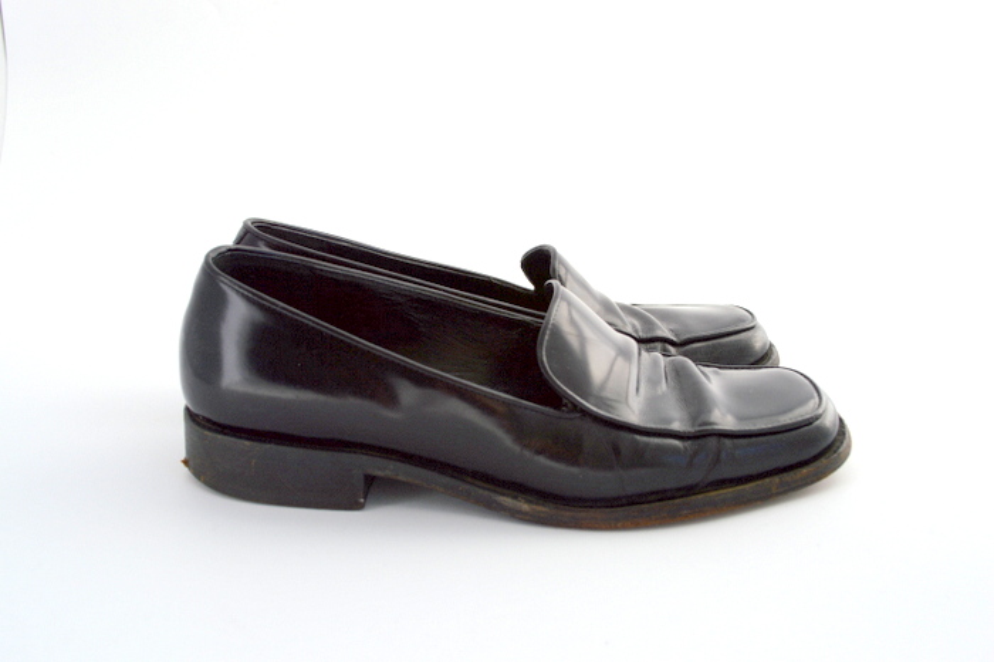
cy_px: 331
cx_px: 497
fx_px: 993
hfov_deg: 53.2
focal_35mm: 36
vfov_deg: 36.8
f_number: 6.3
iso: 100
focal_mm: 24
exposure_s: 1/160
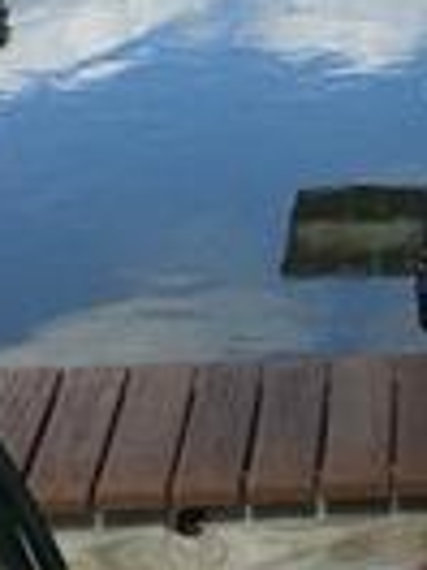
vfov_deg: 11.5
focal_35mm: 169
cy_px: -117
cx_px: 781
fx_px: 2780
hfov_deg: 8.4
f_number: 2.2
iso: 25
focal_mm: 4.15
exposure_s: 1/1425
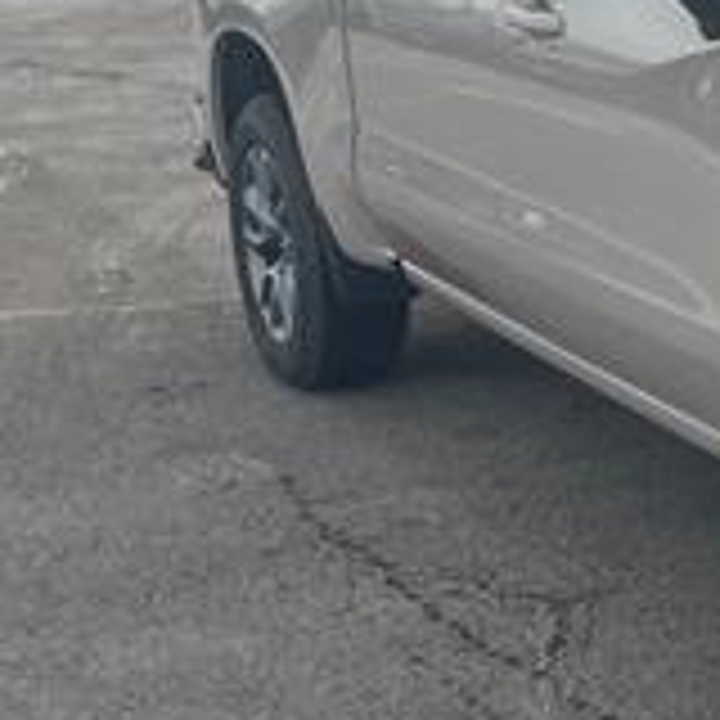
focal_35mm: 92
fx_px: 2165
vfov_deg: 18.8
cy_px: 243
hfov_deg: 16.8
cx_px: 1143
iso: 32
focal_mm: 4.2
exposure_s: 1/1082
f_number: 1.6
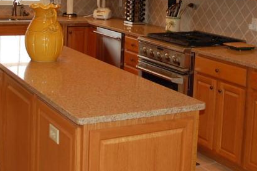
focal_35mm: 84
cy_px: -9
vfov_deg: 15.8
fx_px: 599
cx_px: 147
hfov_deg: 24.2
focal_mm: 20
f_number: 3.8
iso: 400
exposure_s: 1/60
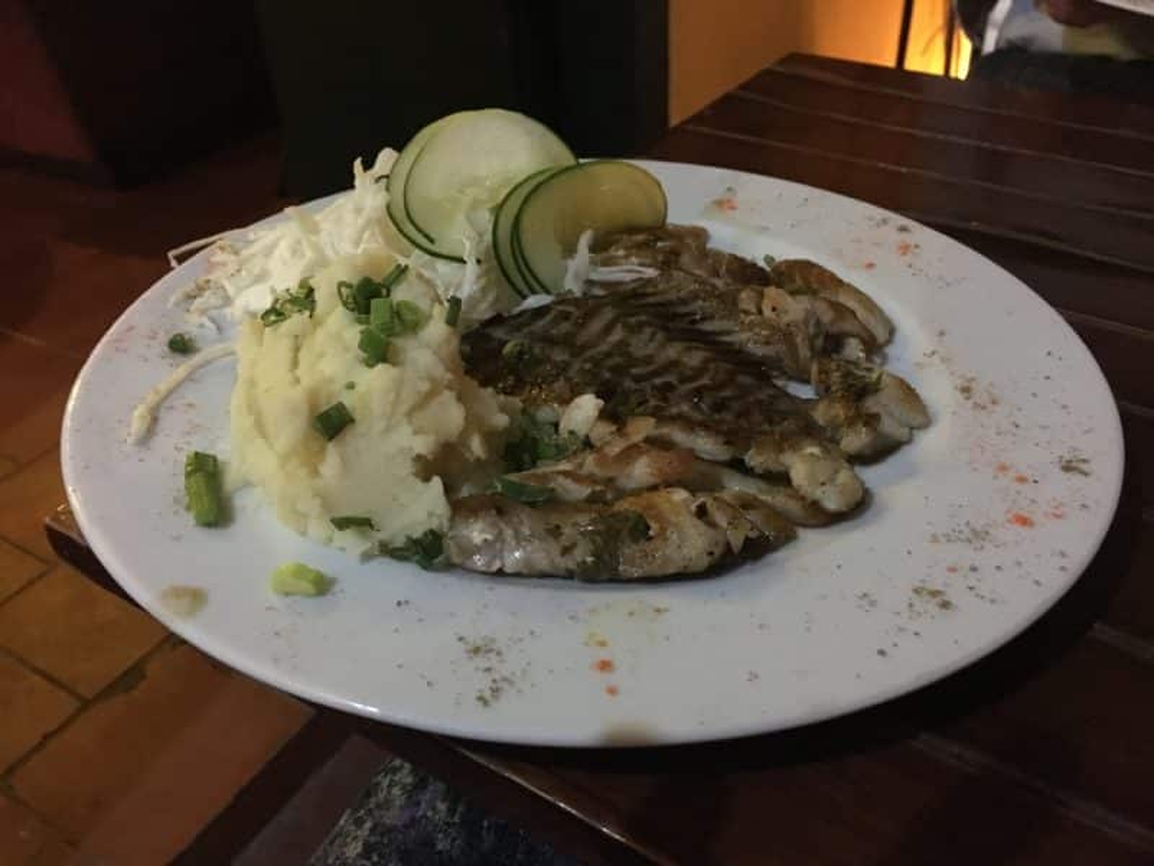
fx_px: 967
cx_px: 577
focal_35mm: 29
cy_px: 433
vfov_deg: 48.2
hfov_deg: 61.7
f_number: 2.2
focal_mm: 4.15
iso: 1000
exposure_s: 1/15
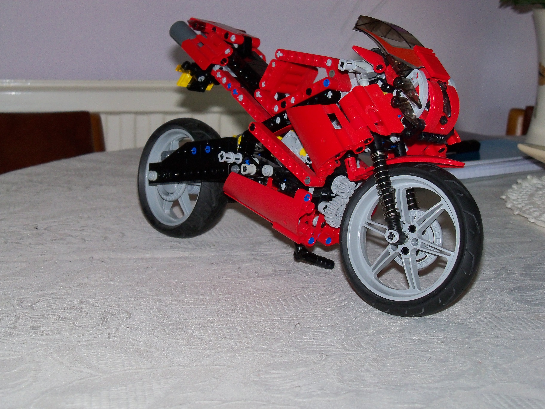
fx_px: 929
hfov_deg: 32.7
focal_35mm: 59
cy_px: 204
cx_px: 272
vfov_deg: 24.8
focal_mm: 10.5
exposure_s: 1/30
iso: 200
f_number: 4
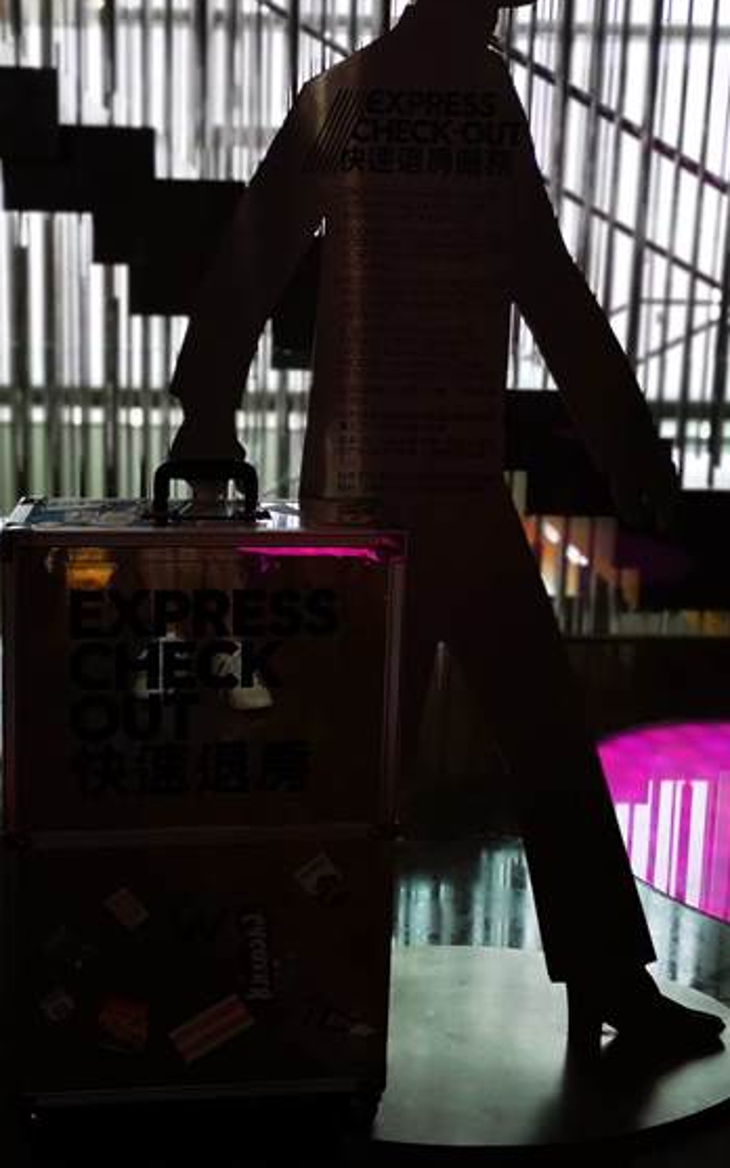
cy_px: 438
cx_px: 313
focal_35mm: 37
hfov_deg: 34.4
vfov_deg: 52.2
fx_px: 1178
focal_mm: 3.95
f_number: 4
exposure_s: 1/120
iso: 250
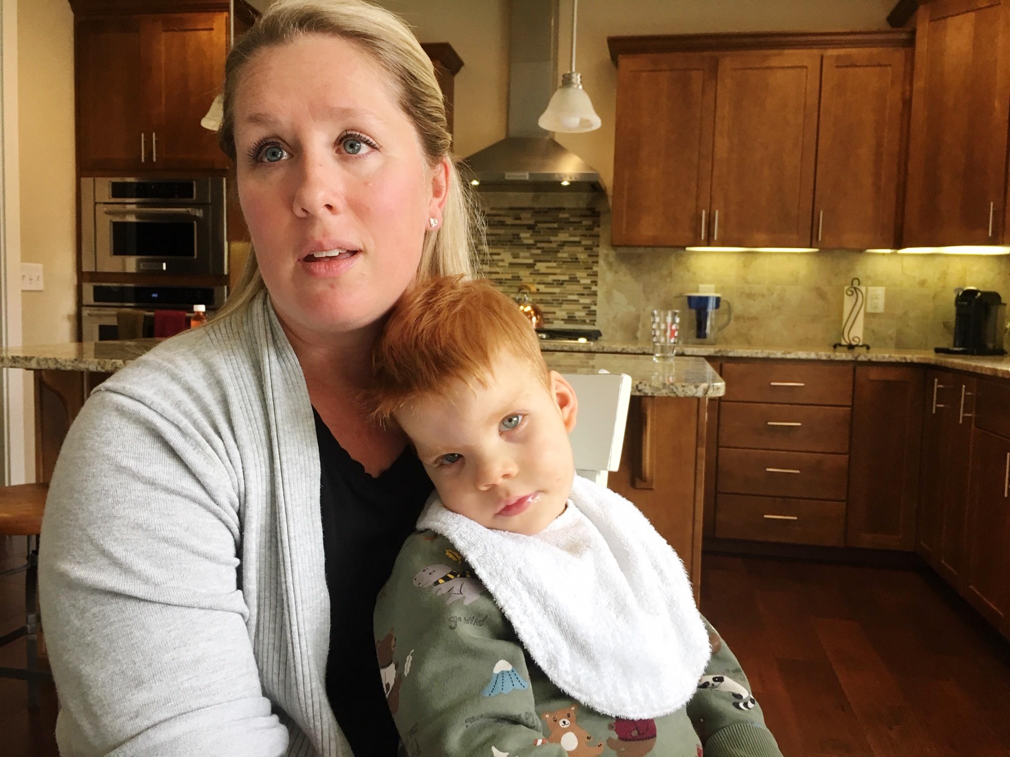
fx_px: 846
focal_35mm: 29
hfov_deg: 61.7
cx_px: 505
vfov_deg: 48.2
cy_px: 378
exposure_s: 1/30
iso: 40
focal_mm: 4.15
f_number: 2.2
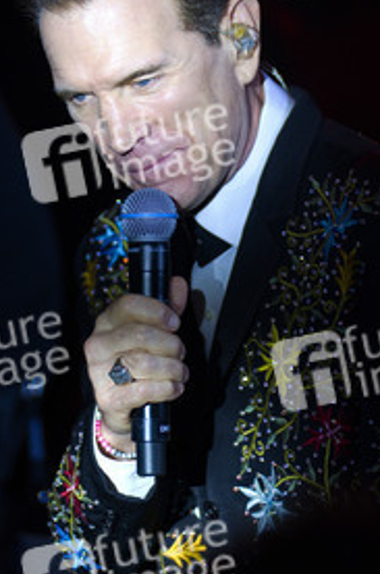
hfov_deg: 7.9
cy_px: 258
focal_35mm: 174
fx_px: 2765
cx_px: 189
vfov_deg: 11.8
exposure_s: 1/250
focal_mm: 120
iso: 1600
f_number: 2.8
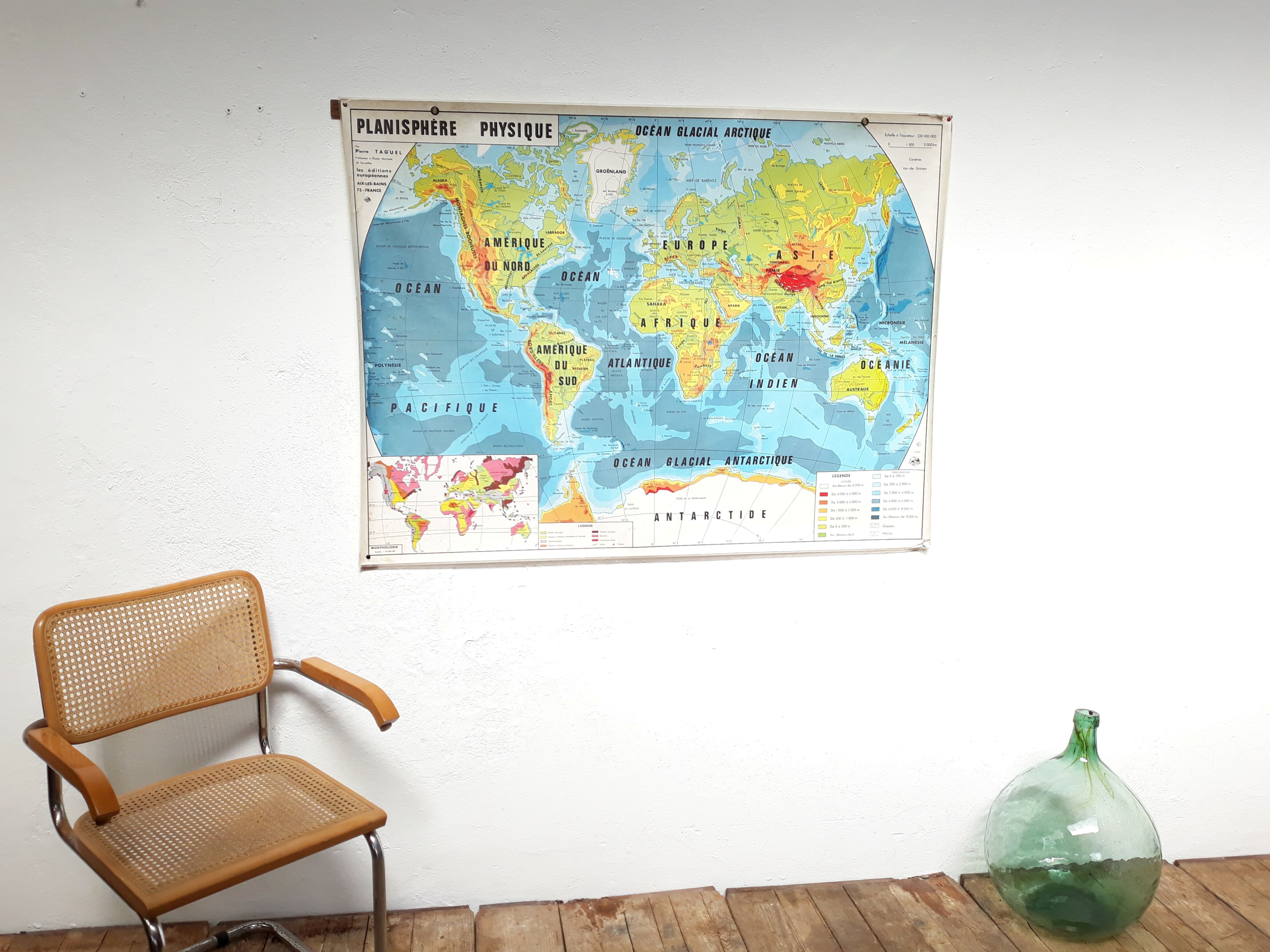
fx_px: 991
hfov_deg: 65.3
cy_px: 476
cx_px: 635
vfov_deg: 51.4
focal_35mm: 27
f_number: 1.7
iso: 40
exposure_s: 1/557
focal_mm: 3.71
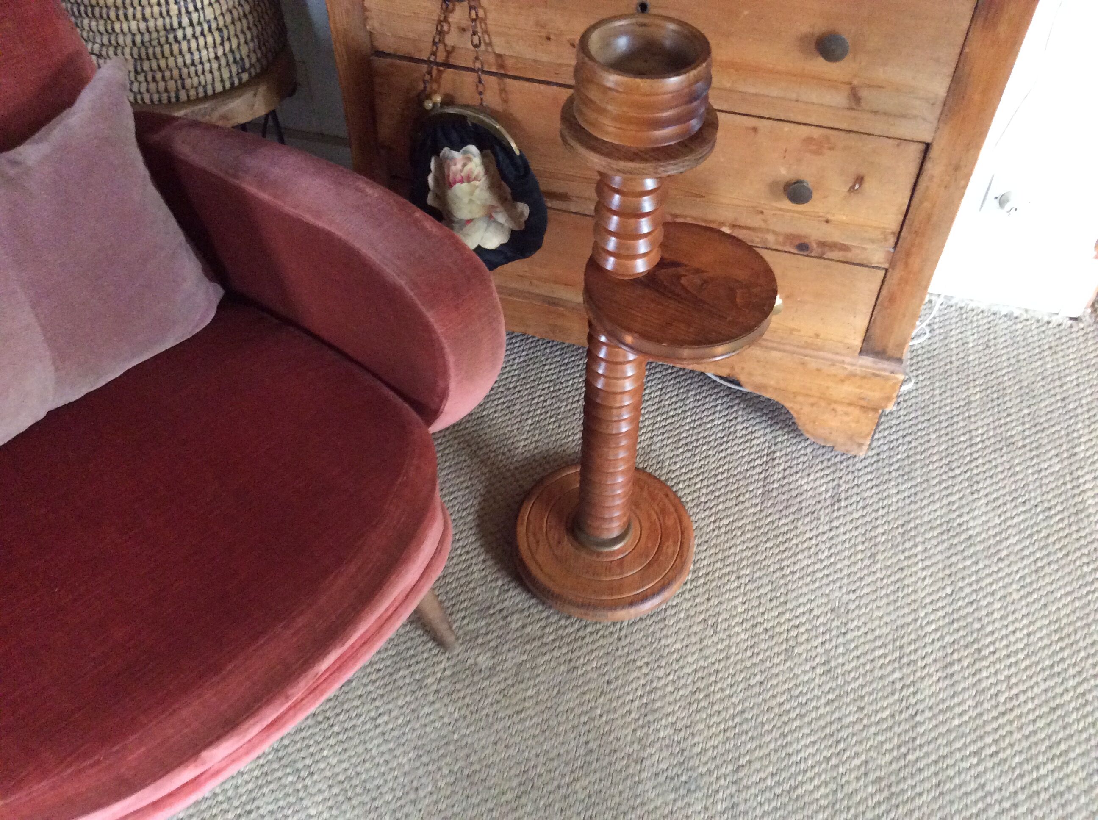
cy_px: 410
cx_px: 549
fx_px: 1014
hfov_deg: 56.9
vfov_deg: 44.1
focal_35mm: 32
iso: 320
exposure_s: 1/20
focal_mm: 3.3
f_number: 2.4
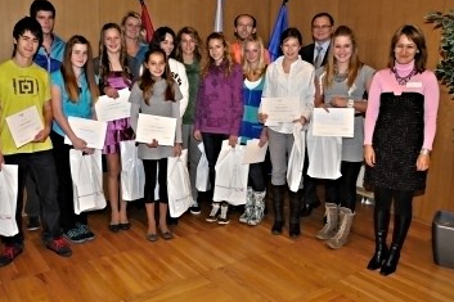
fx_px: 429
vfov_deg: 38.8
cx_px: 206
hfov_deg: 55.7
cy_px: 132
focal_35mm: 34
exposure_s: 1/60
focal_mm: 20
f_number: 8
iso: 1250
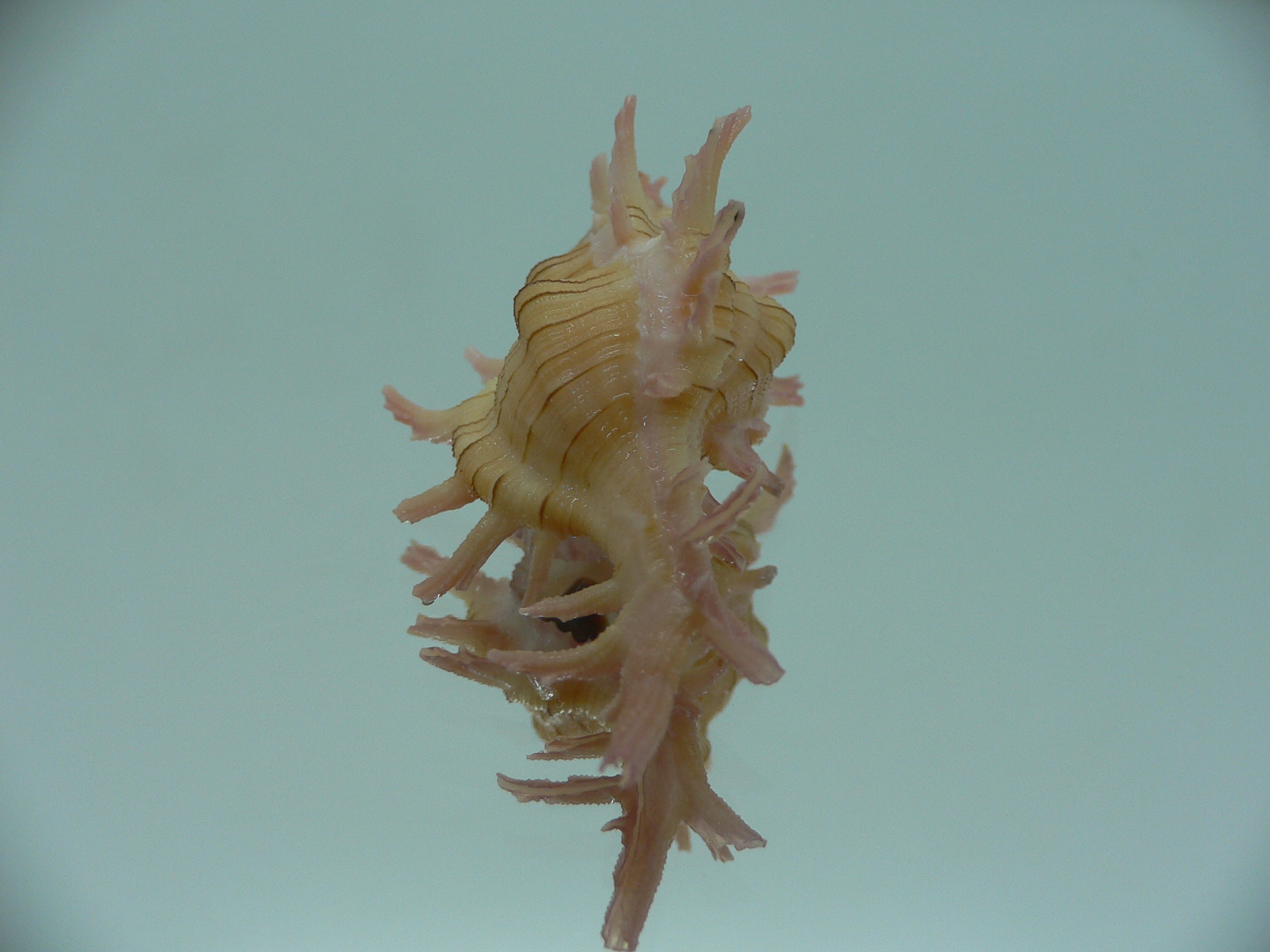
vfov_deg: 40.7
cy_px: 476
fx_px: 1284
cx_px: 635
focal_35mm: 35
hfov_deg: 52.6
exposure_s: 1/60
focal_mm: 4.6
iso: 80
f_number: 2.8
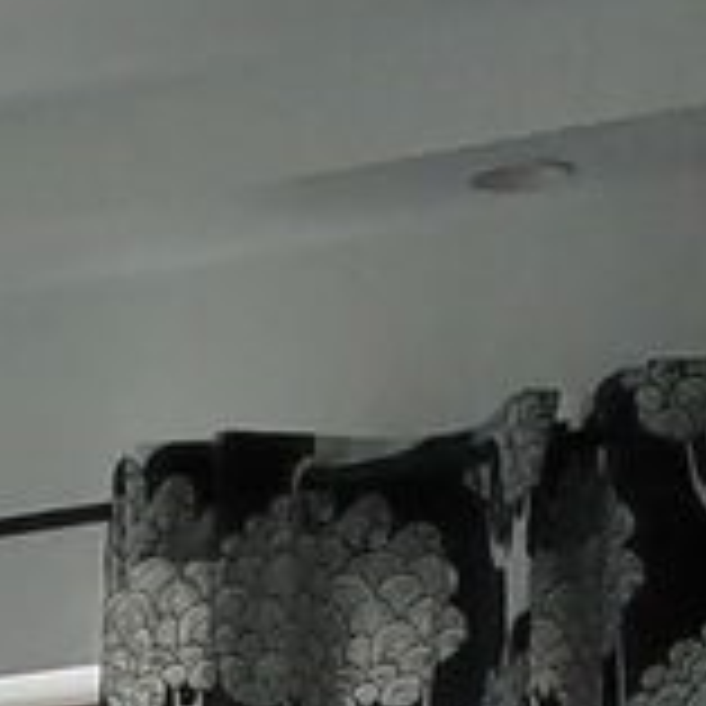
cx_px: -1304
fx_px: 4984
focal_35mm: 216
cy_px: 2069
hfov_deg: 7.3
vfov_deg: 7.3
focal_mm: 3.94
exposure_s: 1/264
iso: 250
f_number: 1.9
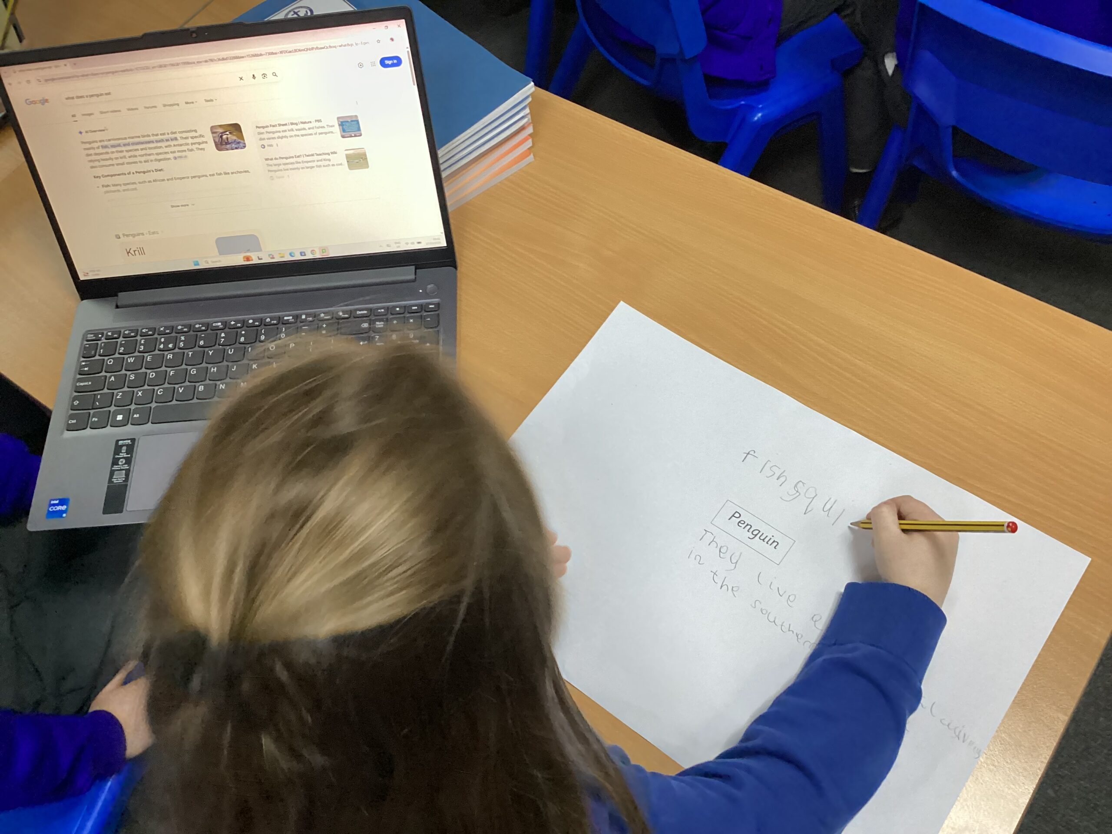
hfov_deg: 58.4
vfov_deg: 45.4
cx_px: 556
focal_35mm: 31
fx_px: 996
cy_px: 417
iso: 250
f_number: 2.4
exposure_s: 1/60
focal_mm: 3.3
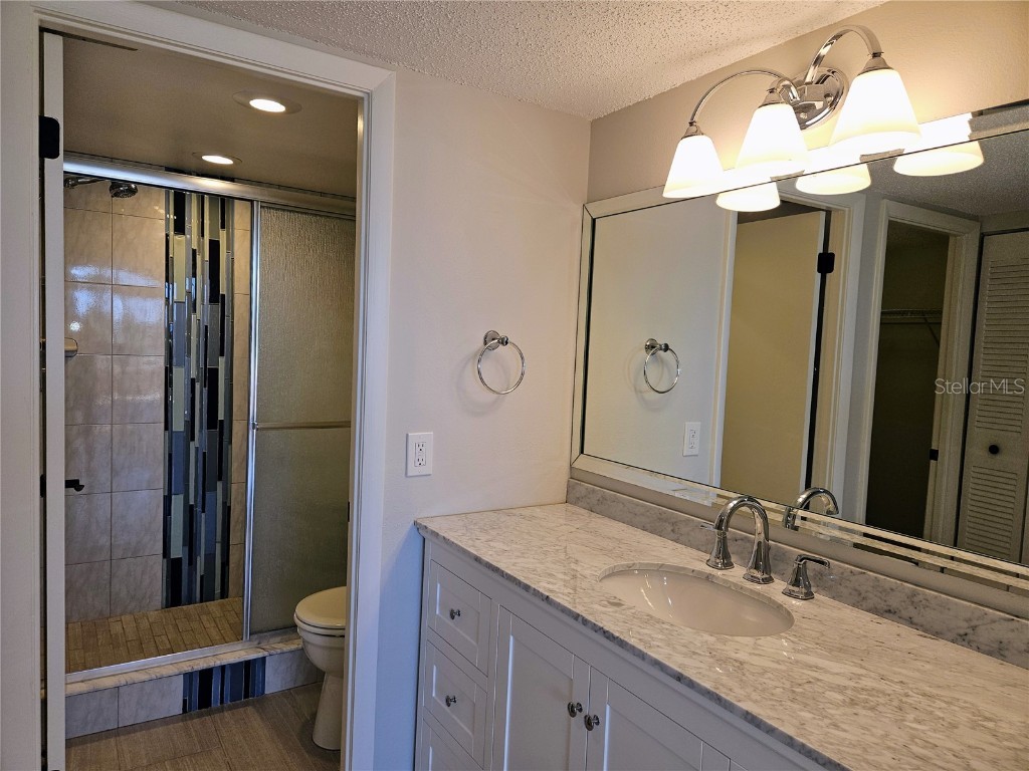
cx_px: 514
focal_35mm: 23
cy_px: 386
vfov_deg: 58.9
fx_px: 684
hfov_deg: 73.9
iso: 25
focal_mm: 5.4
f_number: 1.8
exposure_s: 1/60
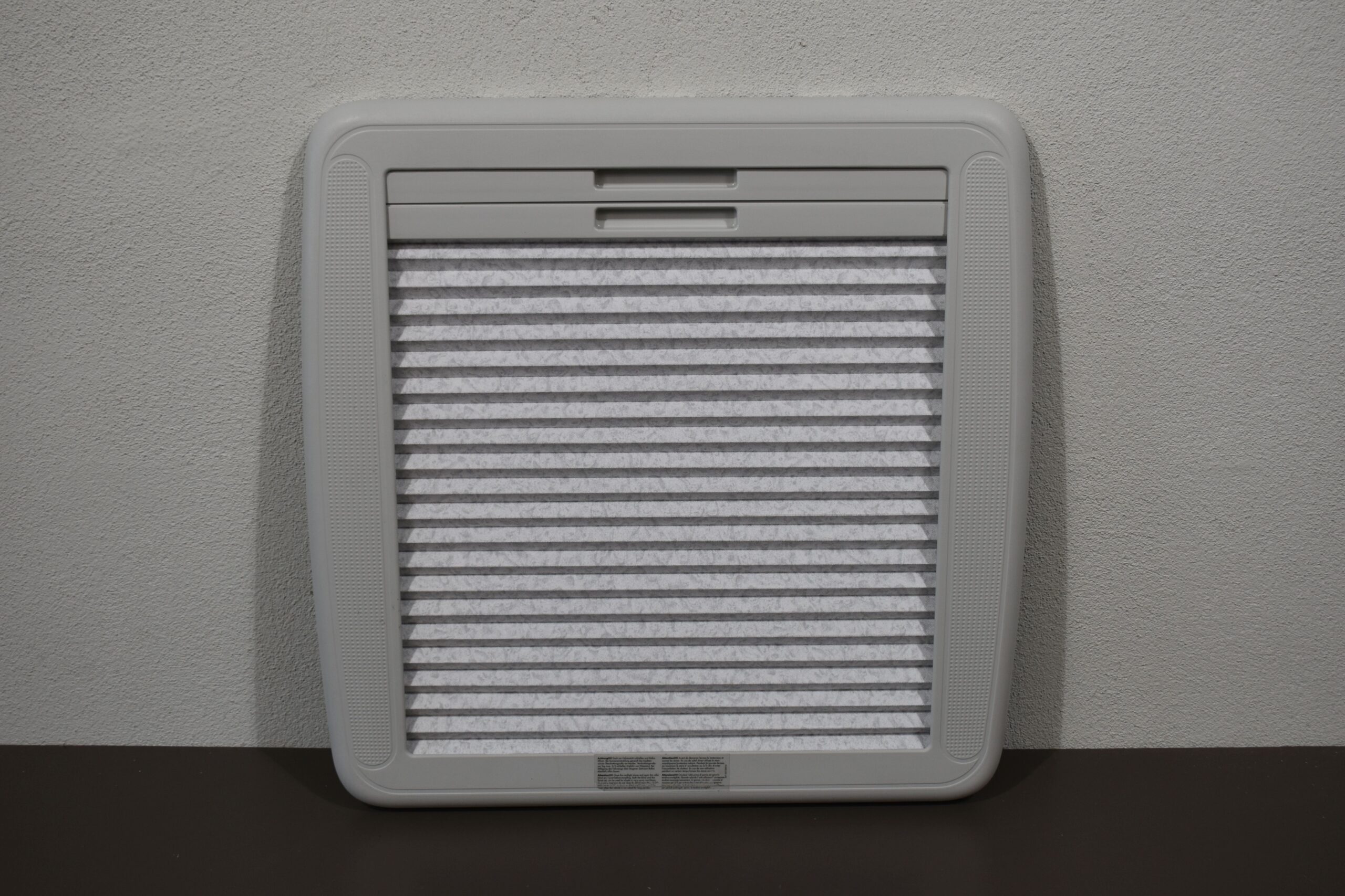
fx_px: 1625
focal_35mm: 44
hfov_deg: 45.0
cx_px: 672
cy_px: 448
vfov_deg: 30.9
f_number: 5.6
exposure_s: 1/125
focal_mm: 29
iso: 250
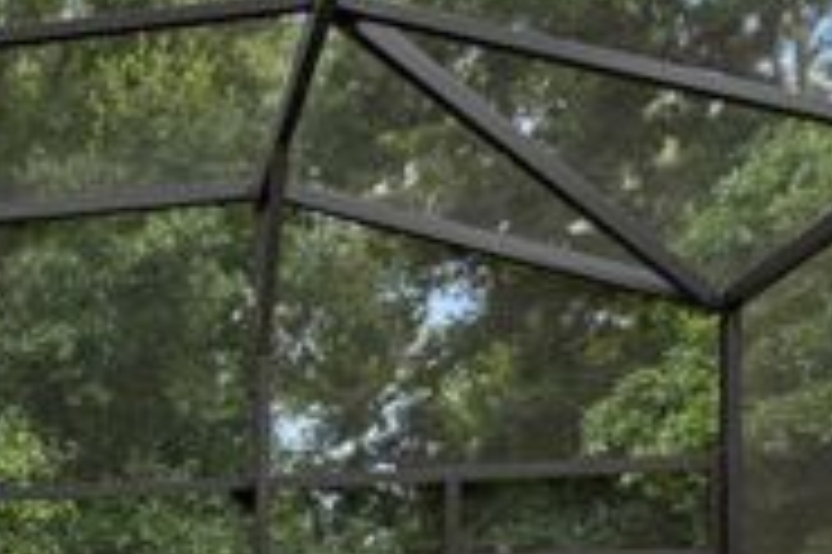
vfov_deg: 20.2
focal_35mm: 61
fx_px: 1408
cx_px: -277
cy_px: 736
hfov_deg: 27.1
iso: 100
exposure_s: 1/100
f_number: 5
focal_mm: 16
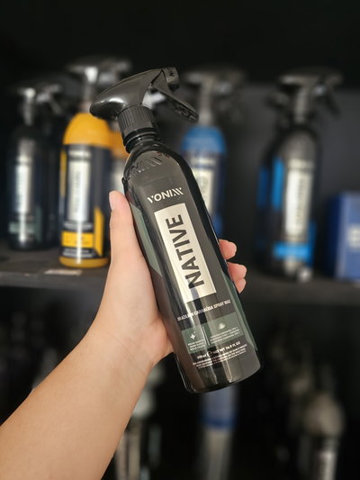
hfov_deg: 58.9
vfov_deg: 73.9
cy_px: 240
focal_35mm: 23
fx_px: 319
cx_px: 180
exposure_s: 1/100
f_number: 1.7
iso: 800
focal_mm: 6.3
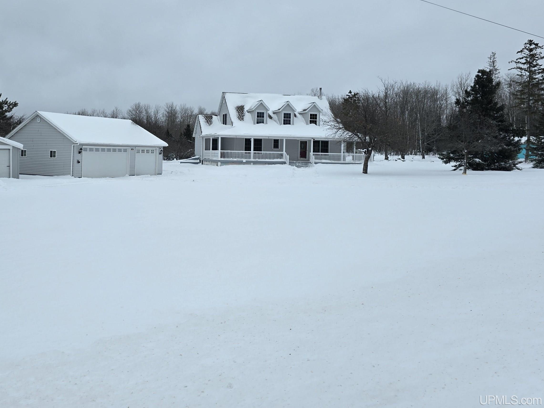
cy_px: 137
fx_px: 487
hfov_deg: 57.0
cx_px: 179
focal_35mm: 31
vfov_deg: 44.8
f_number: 1.7
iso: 12
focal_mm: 6.3
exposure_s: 1/403
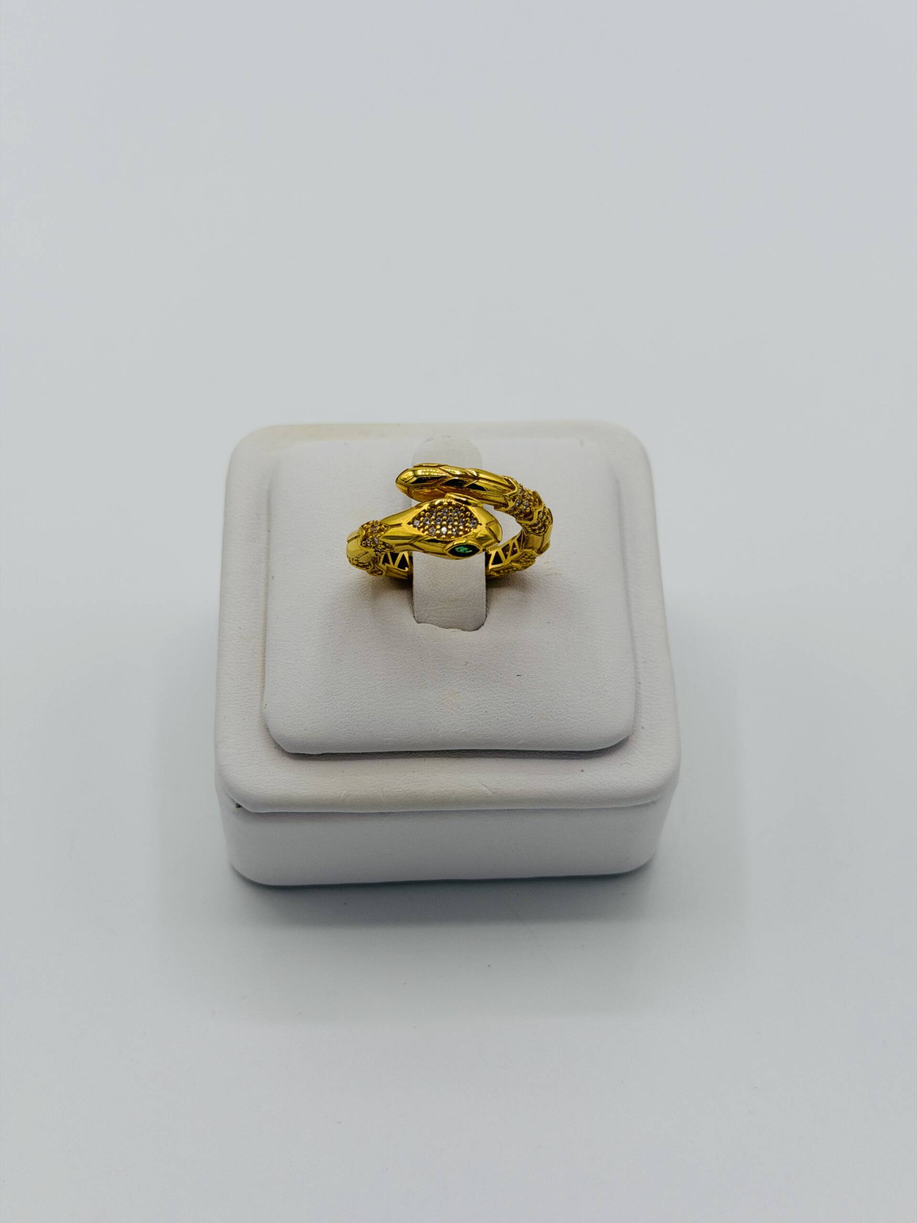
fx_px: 1695
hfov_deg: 30.3
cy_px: 612
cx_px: 458
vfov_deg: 39.7
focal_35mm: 48
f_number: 1.78
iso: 64
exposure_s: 1/4098
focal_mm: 6.76
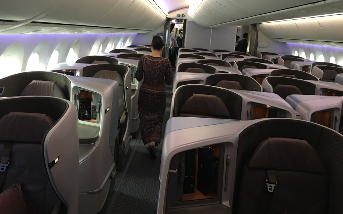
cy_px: 102
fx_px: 308
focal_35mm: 33
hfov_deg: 58.1
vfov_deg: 38.3
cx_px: 170
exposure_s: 1/33
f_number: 2.2
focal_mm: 4.15
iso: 250
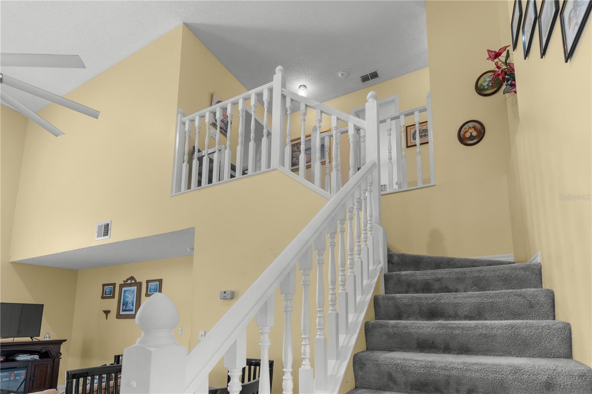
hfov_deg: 93.3
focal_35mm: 17
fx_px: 279
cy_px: 197
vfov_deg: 70.4
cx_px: 296
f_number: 9
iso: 100
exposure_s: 1.3
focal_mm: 17
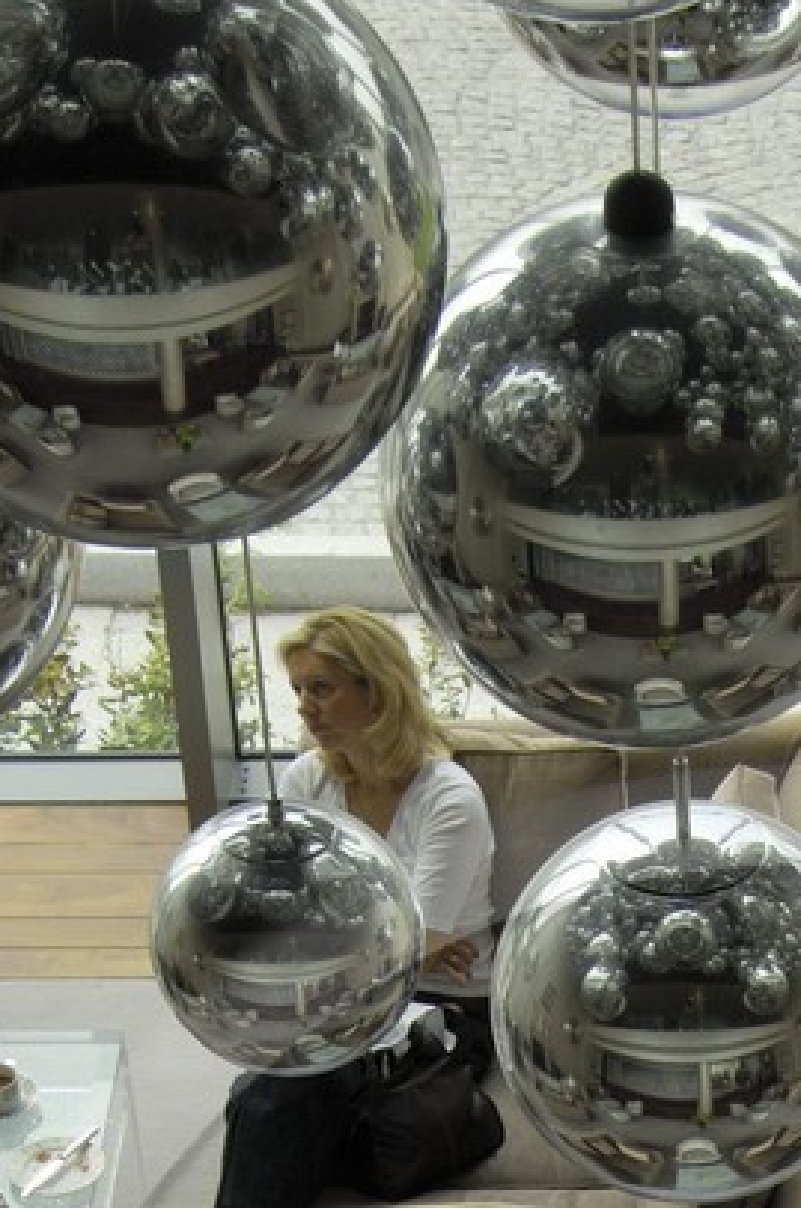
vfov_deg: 13.8
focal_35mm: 142
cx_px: 807
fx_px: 4759
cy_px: 1687
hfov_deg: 9.6
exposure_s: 1/100
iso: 100
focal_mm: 24
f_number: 9
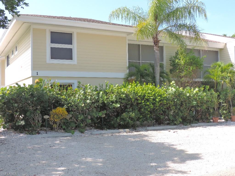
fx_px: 292
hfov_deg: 43.9
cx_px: 118
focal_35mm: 43
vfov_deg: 33.6
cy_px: 88
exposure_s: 1/1000
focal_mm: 7.6
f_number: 3.4
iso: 280
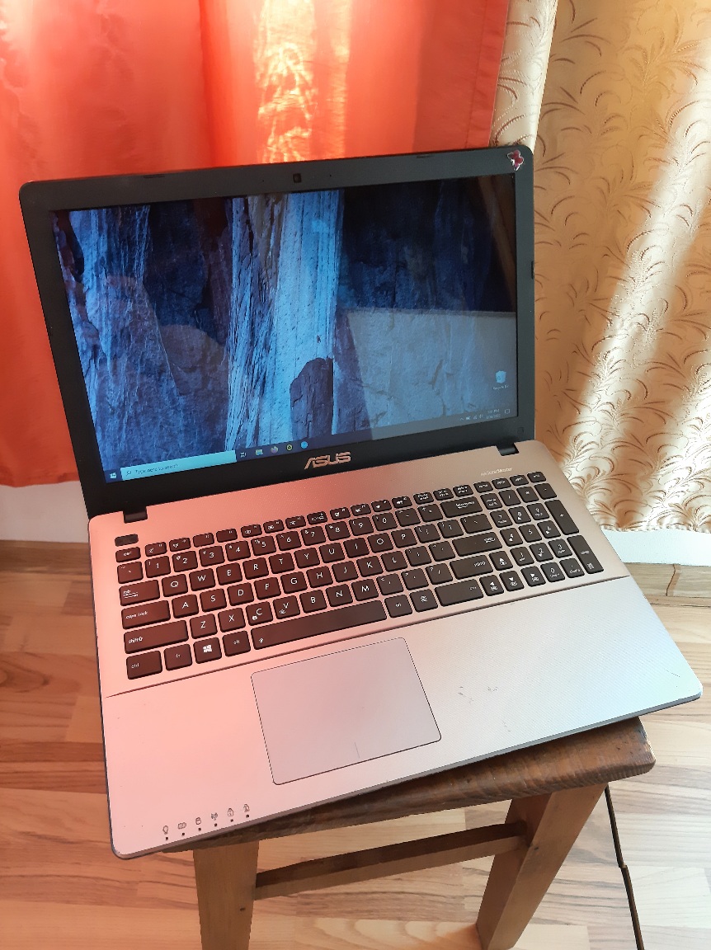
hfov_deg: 53.0
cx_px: 356
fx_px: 713
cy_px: 475
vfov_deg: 67.3
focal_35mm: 26
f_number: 1.7
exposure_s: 1/50
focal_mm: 3.93
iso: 200
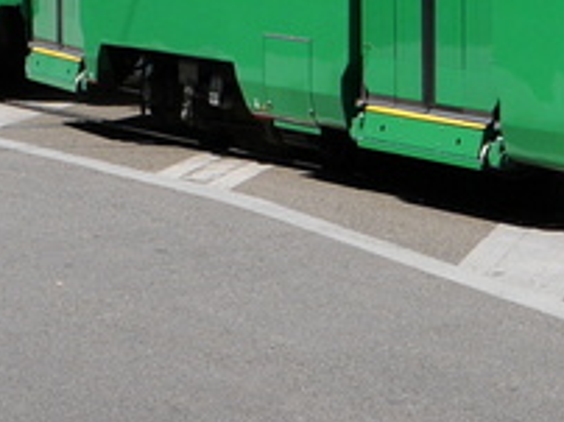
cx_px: 712
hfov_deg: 9.1
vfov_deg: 6.8
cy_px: -265
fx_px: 3483
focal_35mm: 214
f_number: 8
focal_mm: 18
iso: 160
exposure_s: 1/400
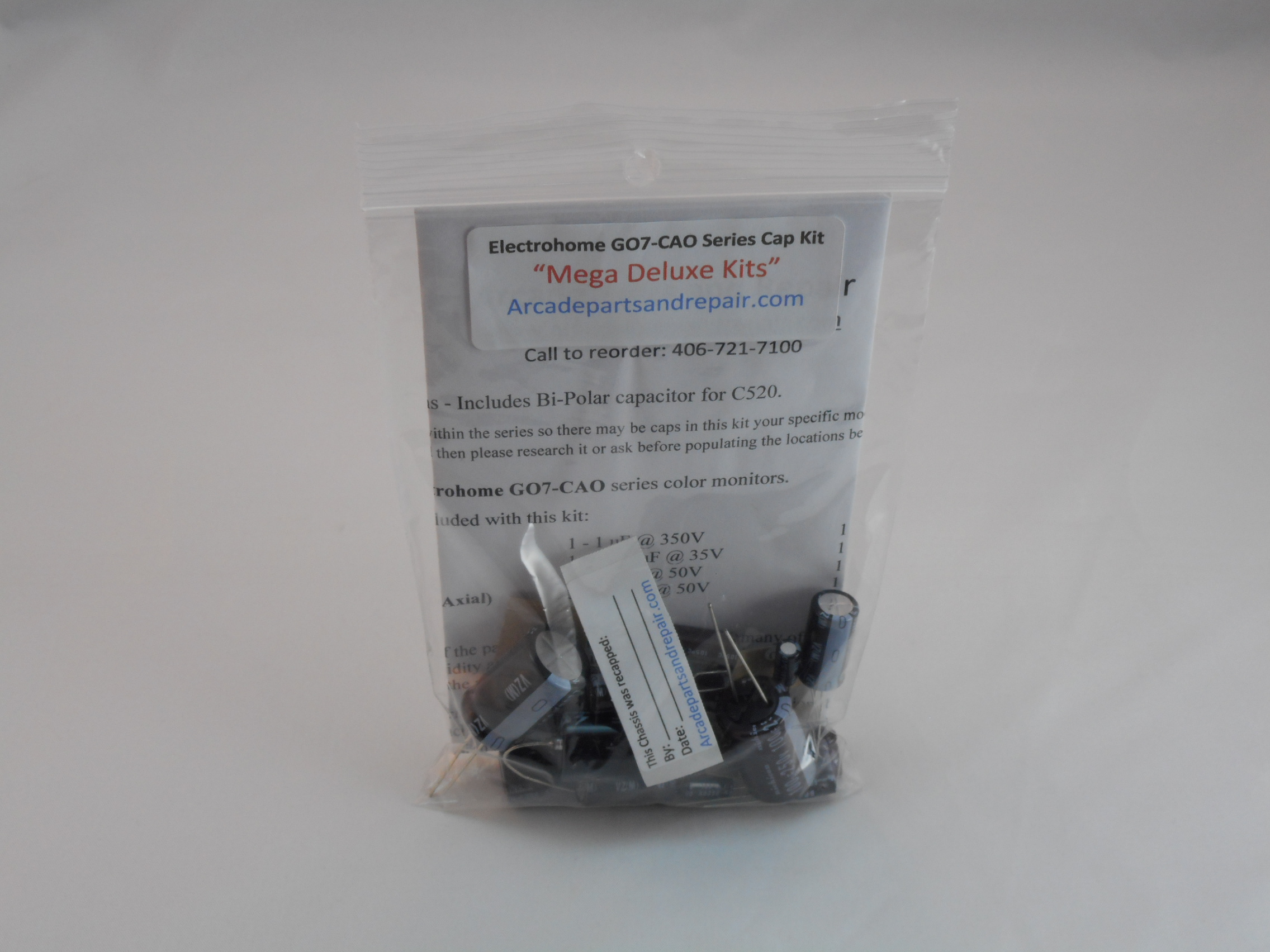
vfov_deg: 28.6
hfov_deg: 37.5
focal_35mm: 51
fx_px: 1871
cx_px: 635
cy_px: 476
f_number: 4.9
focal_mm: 9.1
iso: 180
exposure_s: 1/30
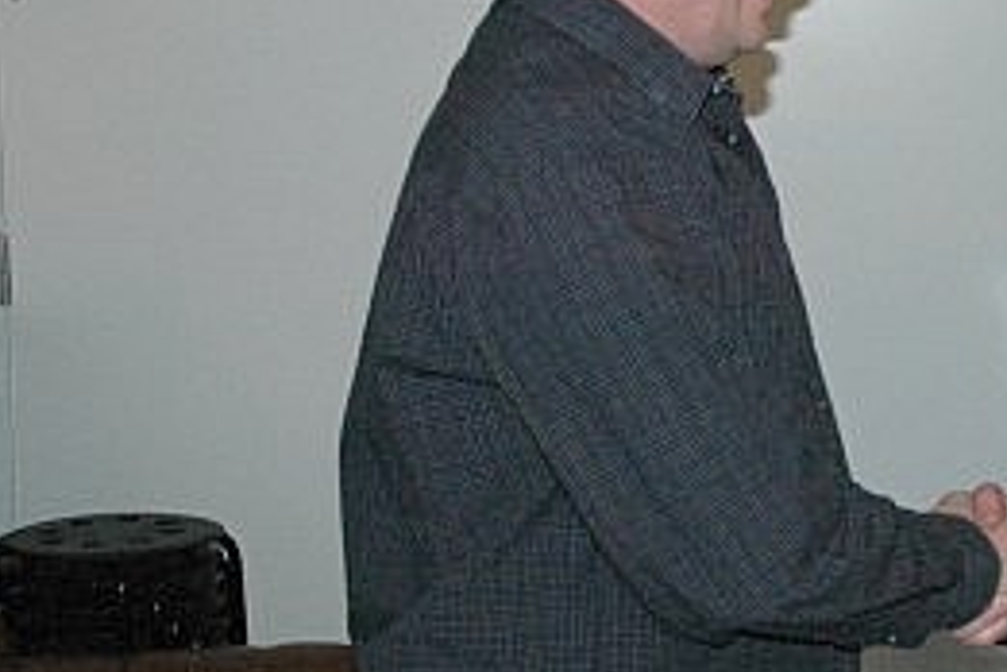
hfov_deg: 18.4
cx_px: 1069
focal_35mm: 107
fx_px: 2997
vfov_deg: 12.7
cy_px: 120
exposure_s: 1/60
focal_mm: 31
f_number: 5
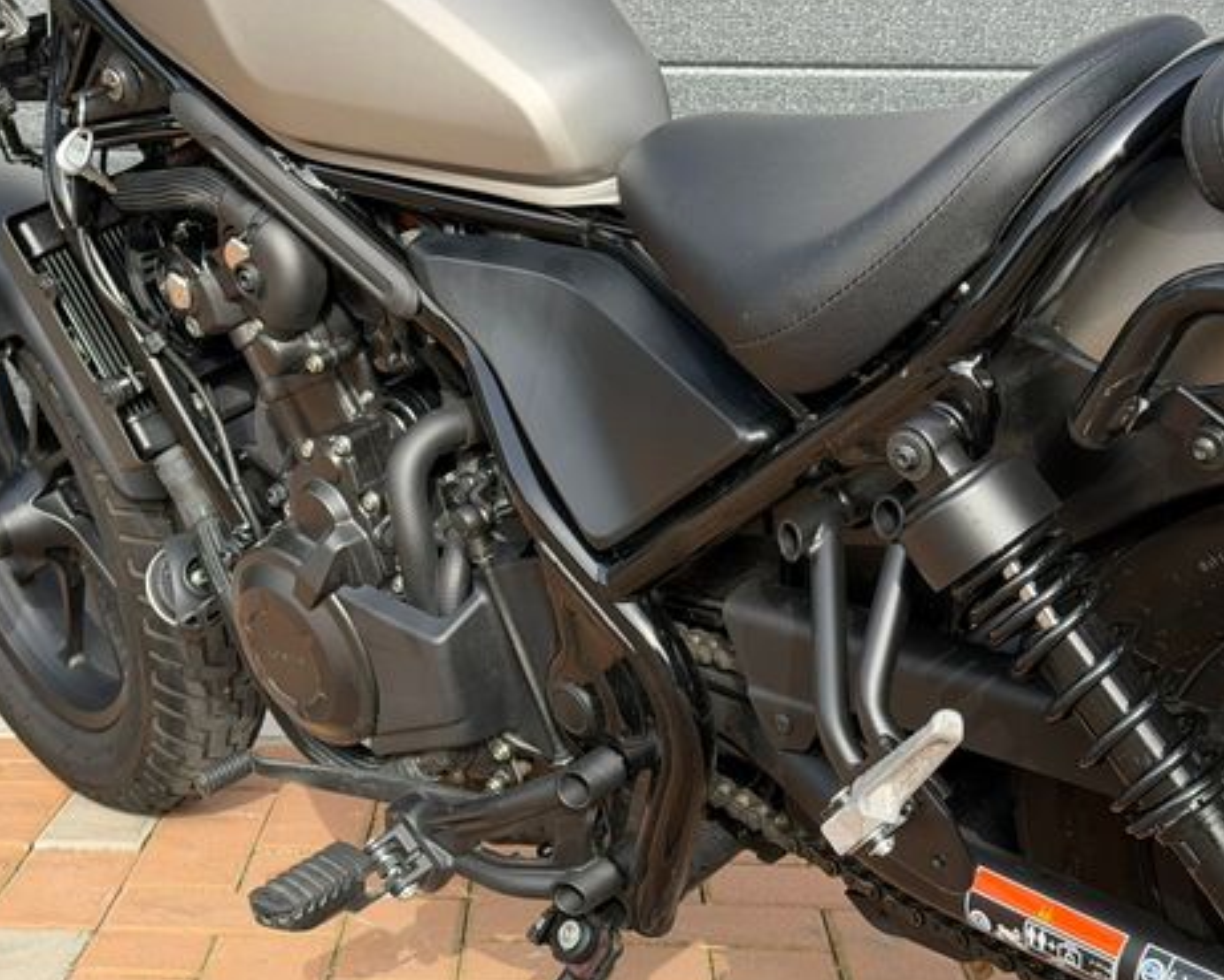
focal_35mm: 65
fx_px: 2355
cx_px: 481
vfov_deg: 23.5
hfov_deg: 29.1
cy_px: 417
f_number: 1.78
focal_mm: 6.76
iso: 64
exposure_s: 1/906
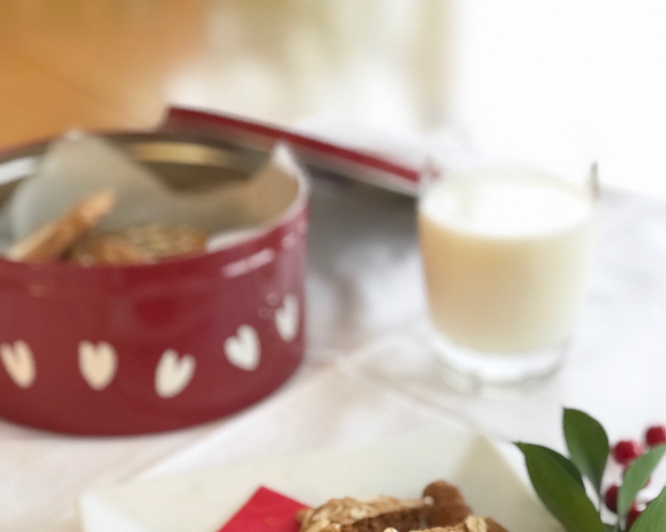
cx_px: 335
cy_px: 389
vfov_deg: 20.3
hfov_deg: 25.4
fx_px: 1478
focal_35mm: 75
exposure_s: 1/120
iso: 320
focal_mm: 6.6
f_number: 2.8
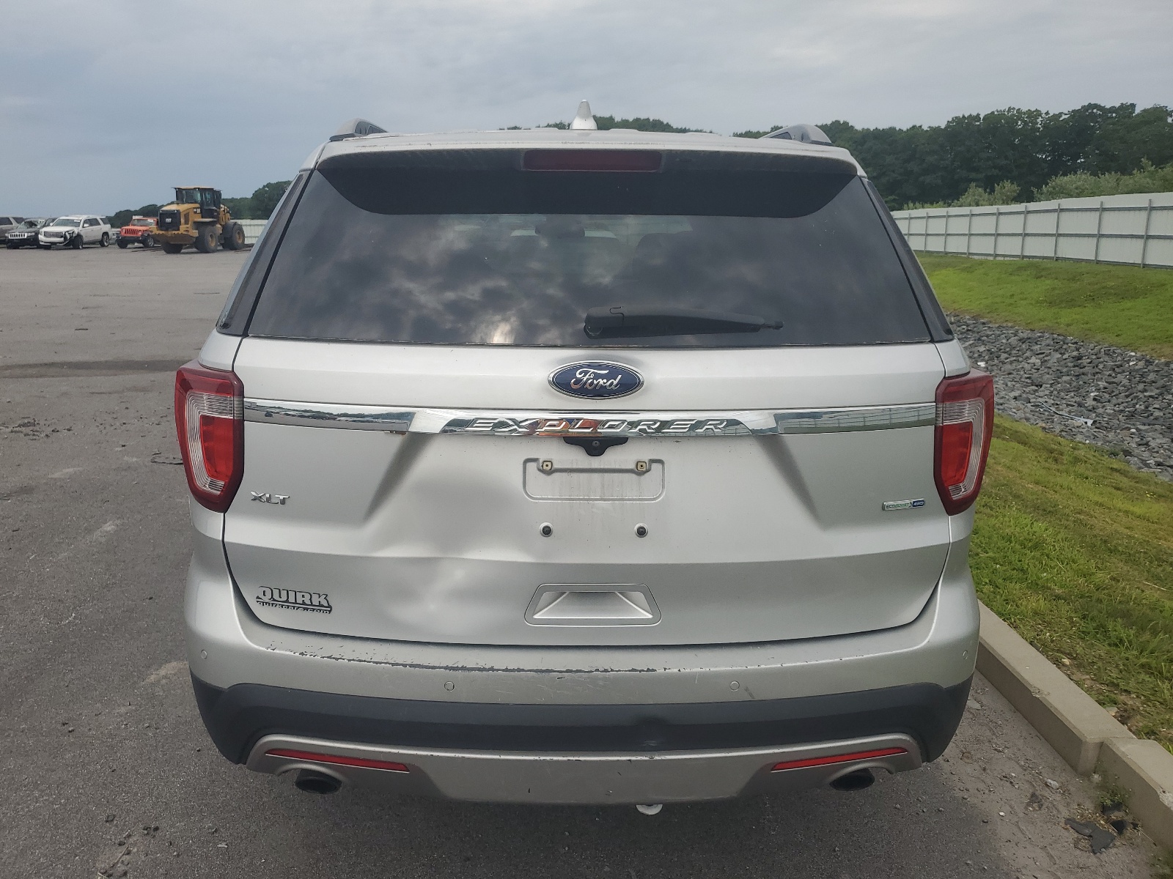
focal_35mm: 26
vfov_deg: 53.1
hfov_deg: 67.3
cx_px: 586
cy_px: 440
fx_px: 881
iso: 50
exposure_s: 1/3333
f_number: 1.5
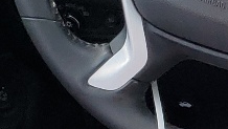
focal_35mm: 208
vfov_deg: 5.6
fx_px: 1258
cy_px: 334
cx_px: 644
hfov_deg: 8.8
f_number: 1.5
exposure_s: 1/127
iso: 50
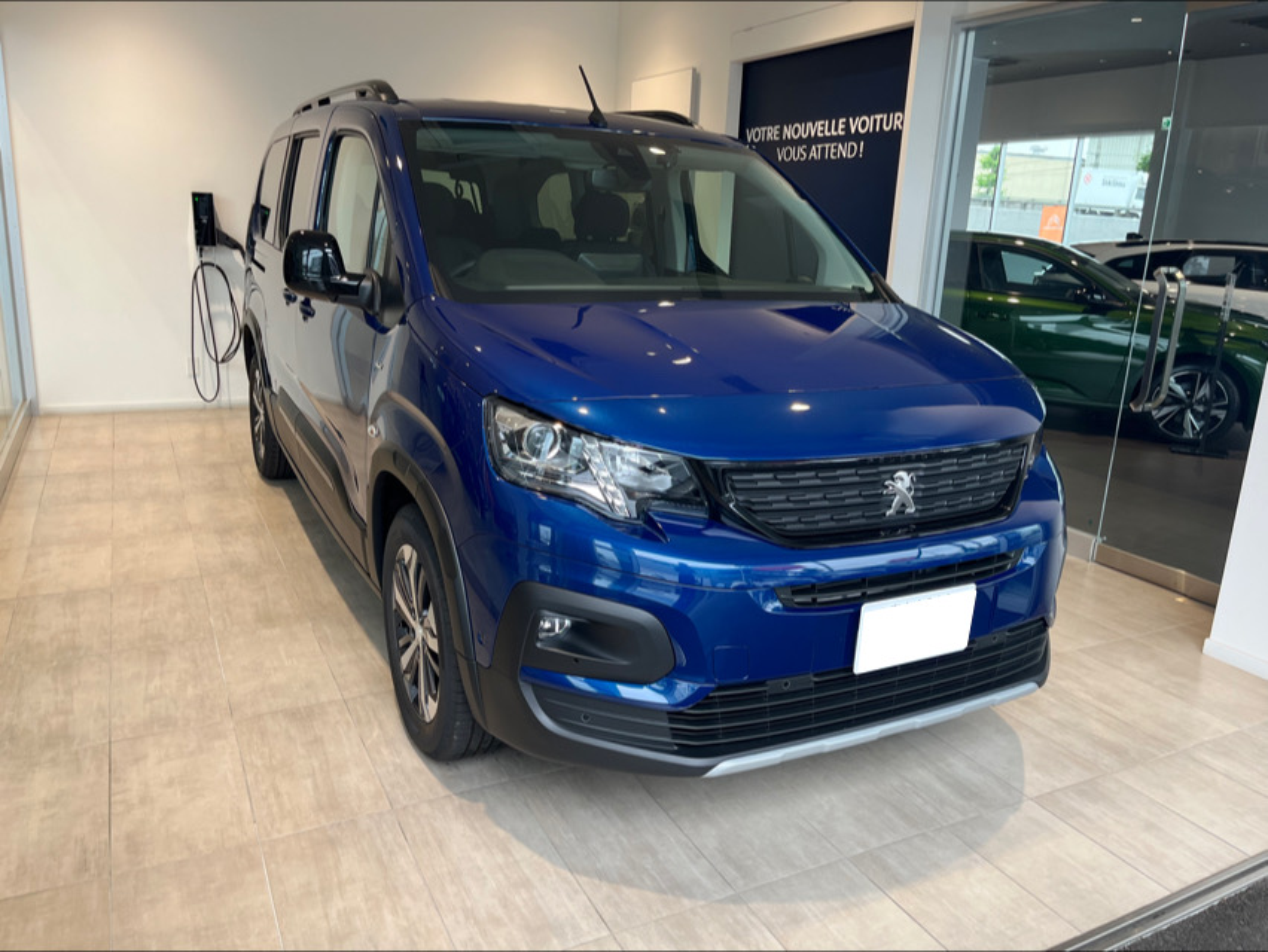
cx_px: 634
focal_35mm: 26
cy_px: 476
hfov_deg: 67.3
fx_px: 953
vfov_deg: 53.1
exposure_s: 1/172
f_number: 1.6
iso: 64
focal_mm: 5.1
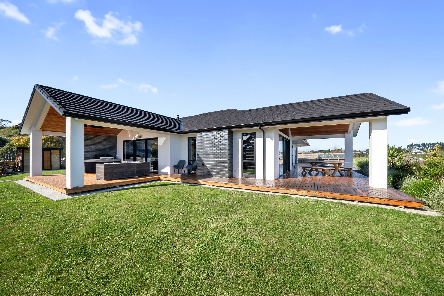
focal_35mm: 12
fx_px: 148
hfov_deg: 112.6
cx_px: 222
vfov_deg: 90.1
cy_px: 148
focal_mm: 12
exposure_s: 1/50
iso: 500
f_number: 20
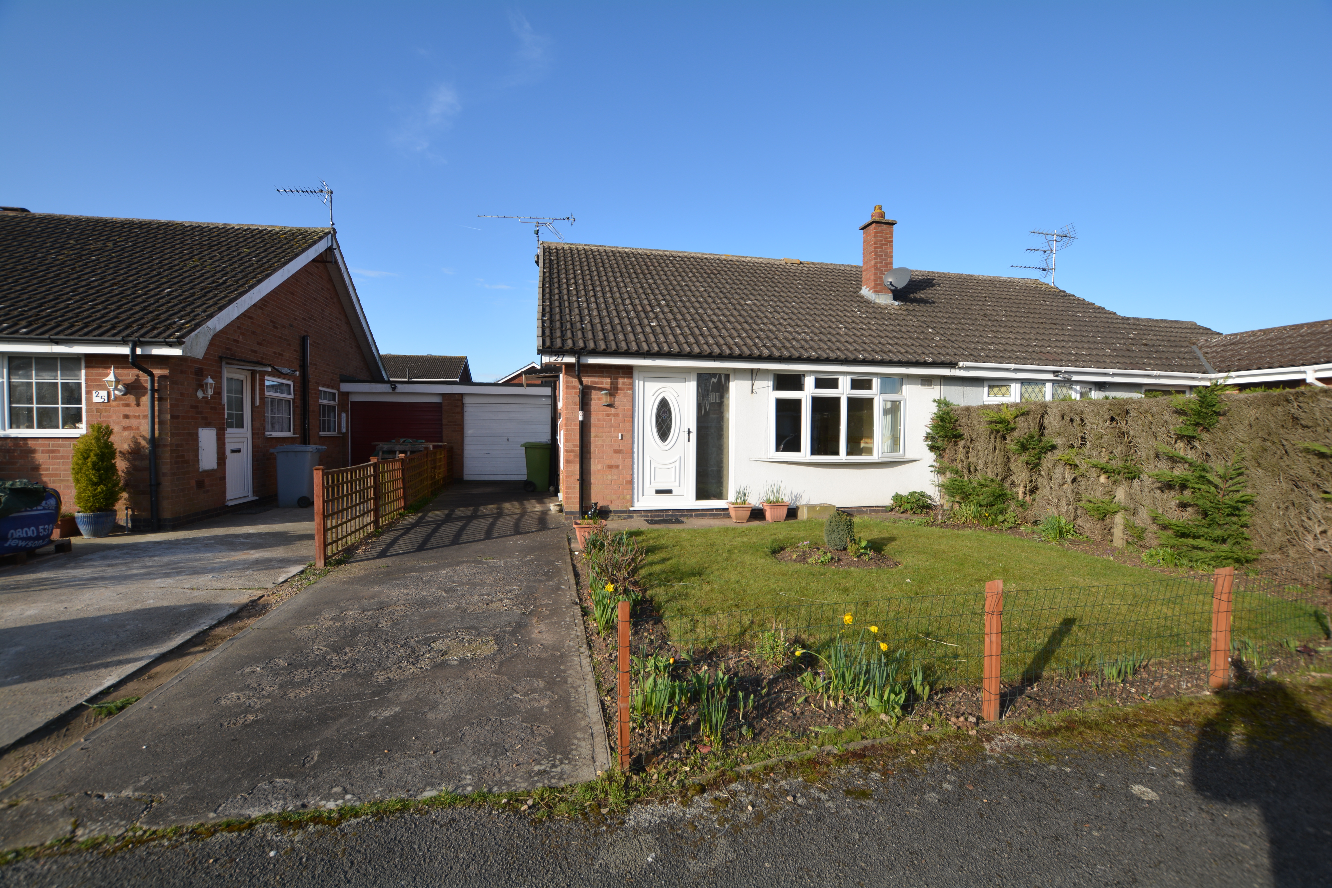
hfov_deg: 100.4
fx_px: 555
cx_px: 666
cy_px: 444
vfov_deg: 77.3
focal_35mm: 15
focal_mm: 10
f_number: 7.1
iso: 100
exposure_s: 1/200
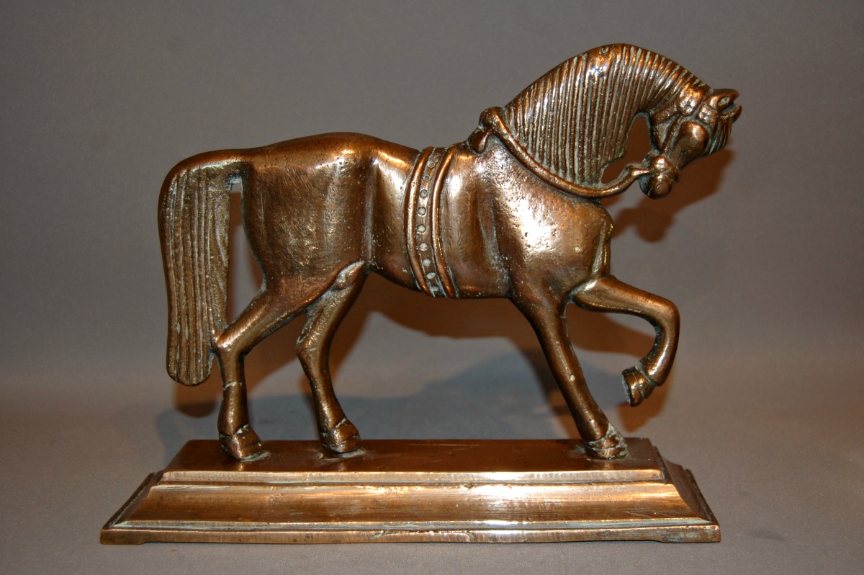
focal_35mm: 48
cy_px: 288
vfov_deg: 28.0
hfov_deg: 41.1
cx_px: 432
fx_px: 1151
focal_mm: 32
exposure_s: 1/60
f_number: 4.5
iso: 400
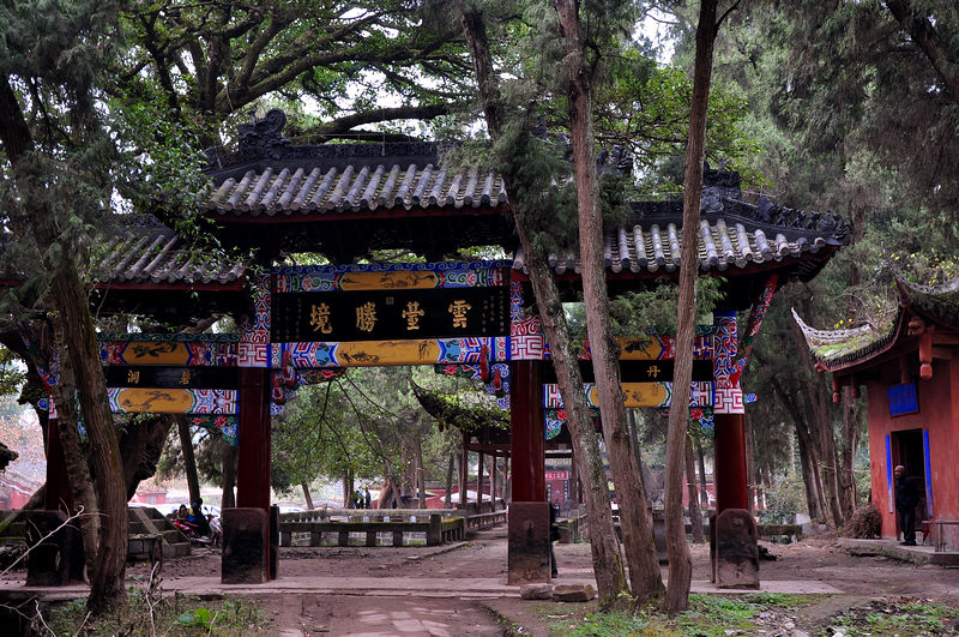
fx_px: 1277
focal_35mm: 48
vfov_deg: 28.0
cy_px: 318
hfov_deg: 41.2
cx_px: 480
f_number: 6.3
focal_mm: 32
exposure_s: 1/10
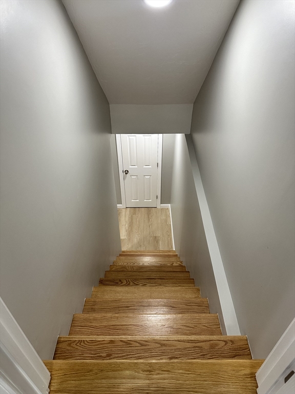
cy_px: 197
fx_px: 273
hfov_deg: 56.8
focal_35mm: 24
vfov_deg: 71.6
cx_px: 148
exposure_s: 1/120
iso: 200
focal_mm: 6.86
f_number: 1.78
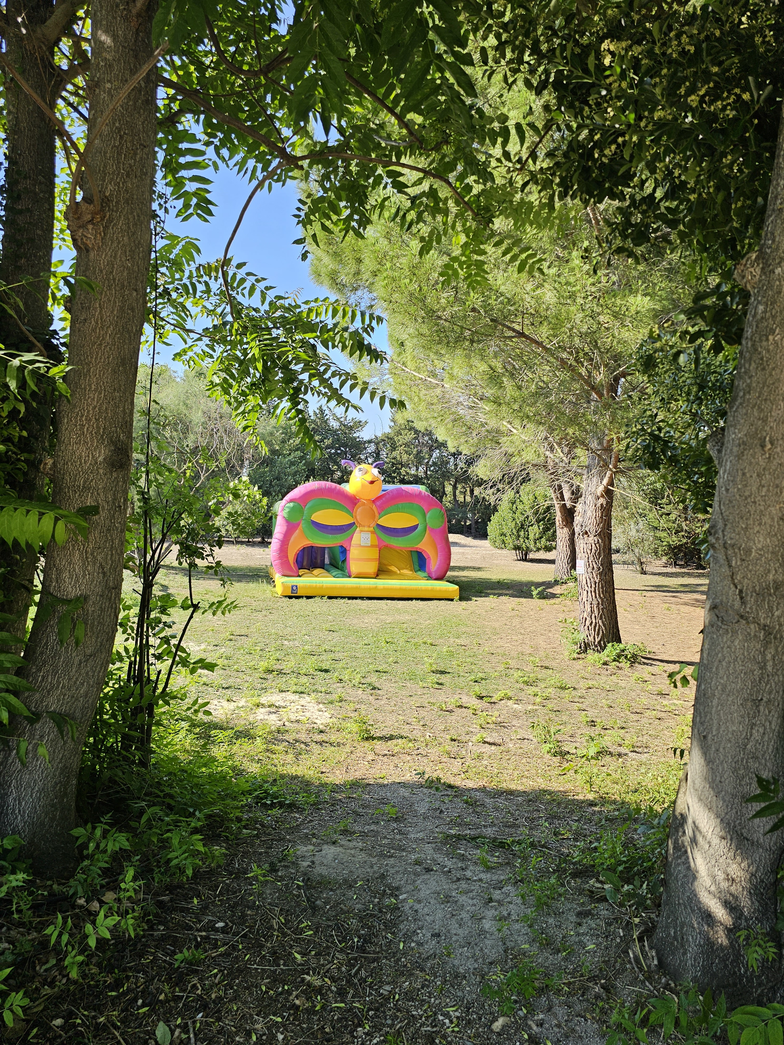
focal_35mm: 23
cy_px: 522
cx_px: 392
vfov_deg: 73.9
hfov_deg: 58.9
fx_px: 695
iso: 10
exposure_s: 1/196
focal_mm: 6.3
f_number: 1.7
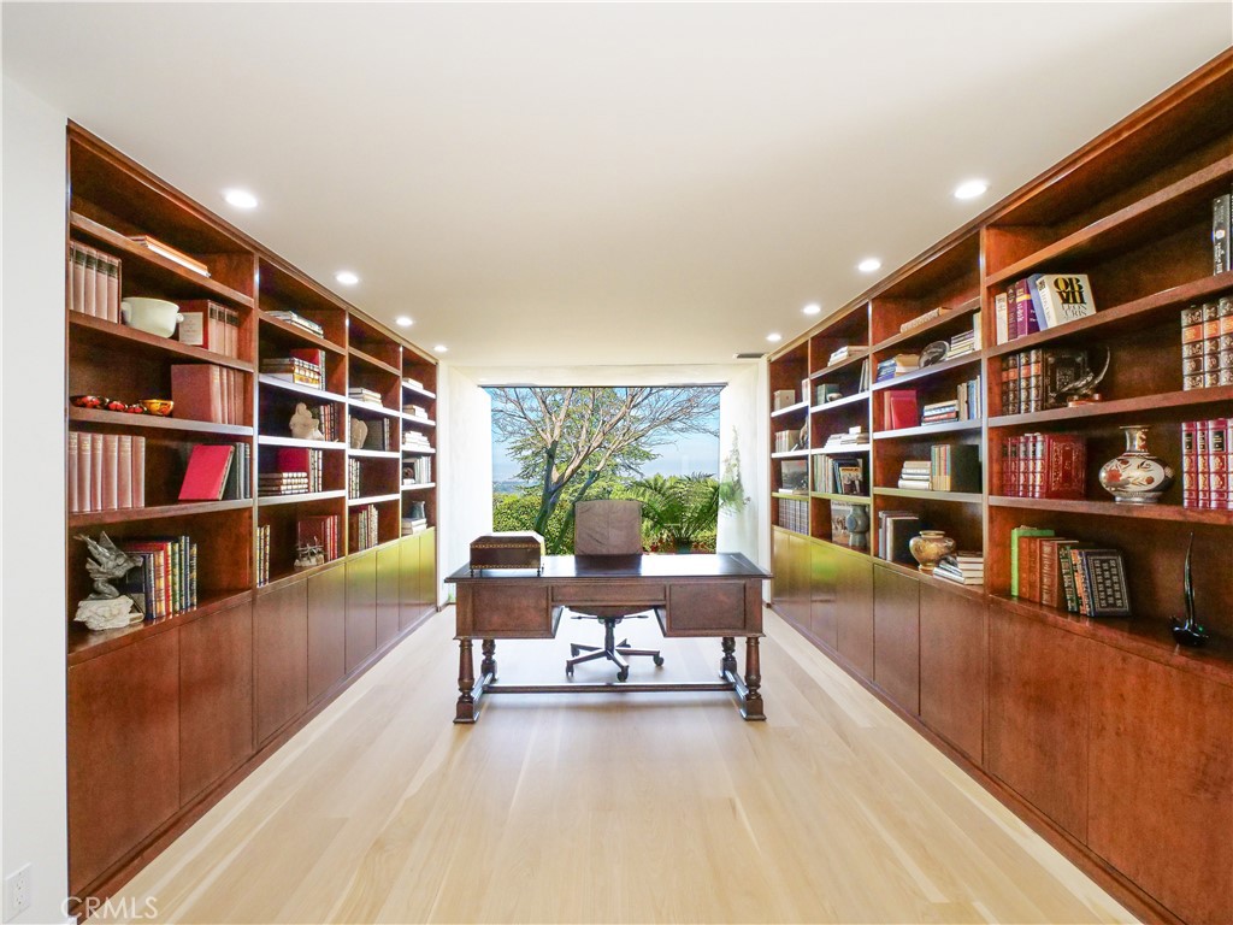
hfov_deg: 94.5
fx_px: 570
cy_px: 462
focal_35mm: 16
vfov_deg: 78.1
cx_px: 616
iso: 2000
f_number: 8
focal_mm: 8
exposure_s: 1/80
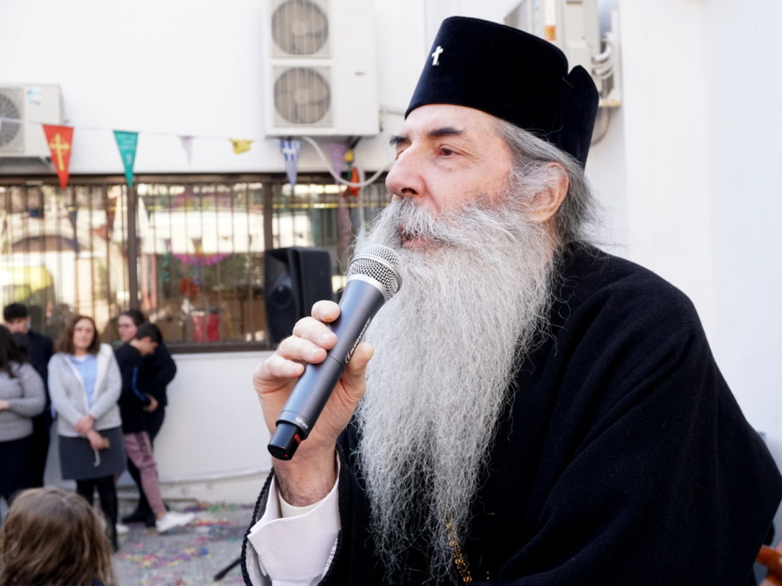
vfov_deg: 28.8
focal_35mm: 51
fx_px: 1142
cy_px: 292
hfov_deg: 37.7
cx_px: 440
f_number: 8
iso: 1250
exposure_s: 1/320
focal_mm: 31
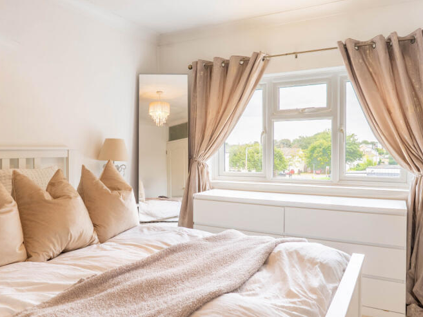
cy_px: 158
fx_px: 376
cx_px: 166
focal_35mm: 31
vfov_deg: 45.8
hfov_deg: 58.2
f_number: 8
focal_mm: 20.5
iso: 320
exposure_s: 1/125
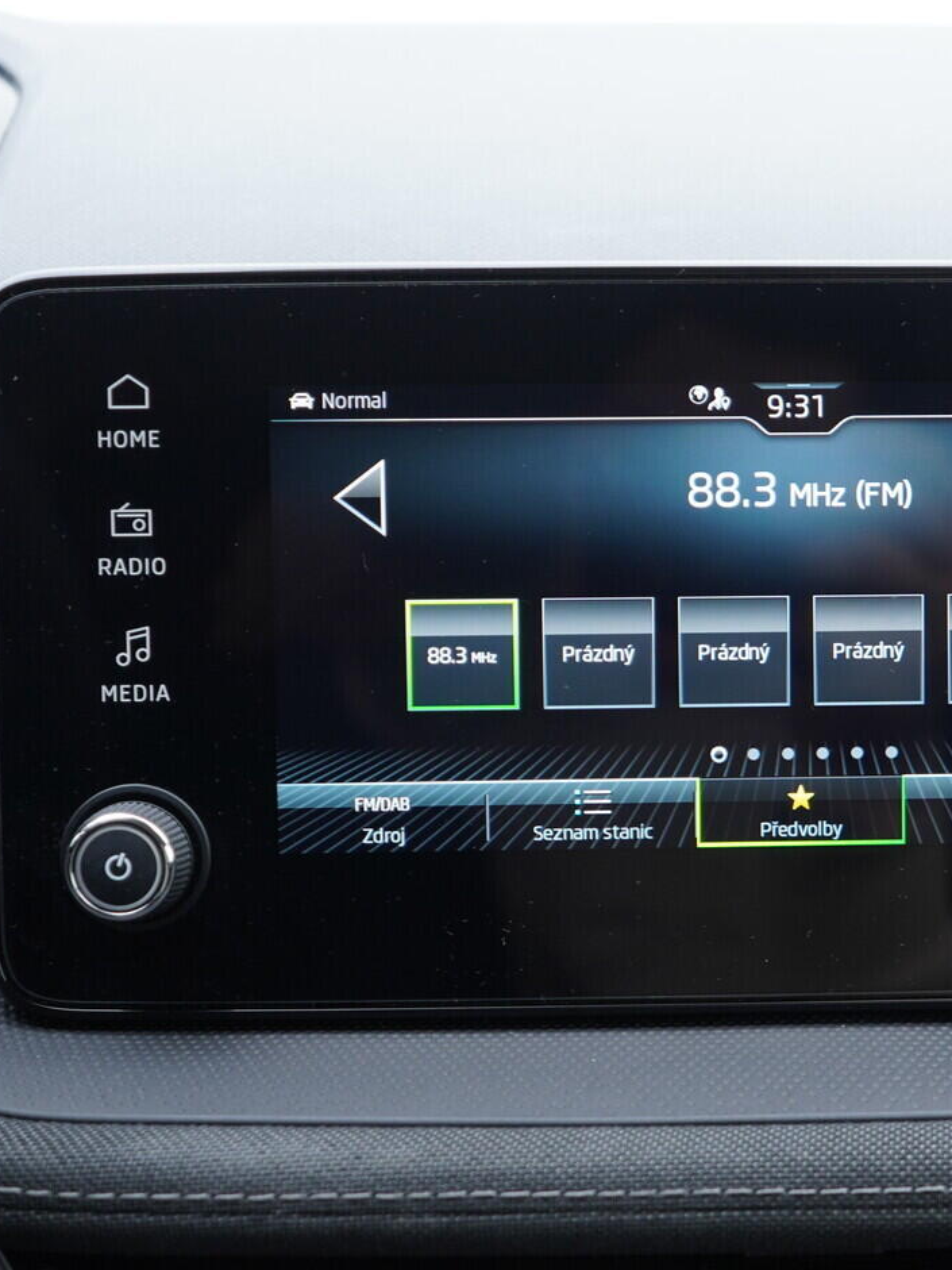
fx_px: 1943
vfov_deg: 36.2
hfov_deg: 27.0
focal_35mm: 53
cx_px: 760
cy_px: 643
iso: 250
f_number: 2.8
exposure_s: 1/40
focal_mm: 24
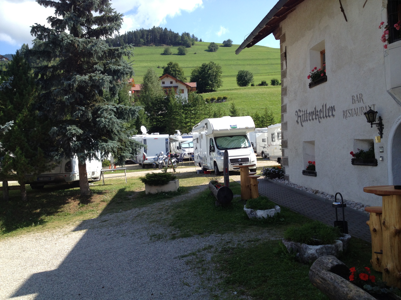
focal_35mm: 35
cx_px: 200
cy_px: 150
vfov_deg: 40.7
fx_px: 405
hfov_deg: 52.6
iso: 50
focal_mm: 4.28
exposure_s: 1/905
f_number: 2.4
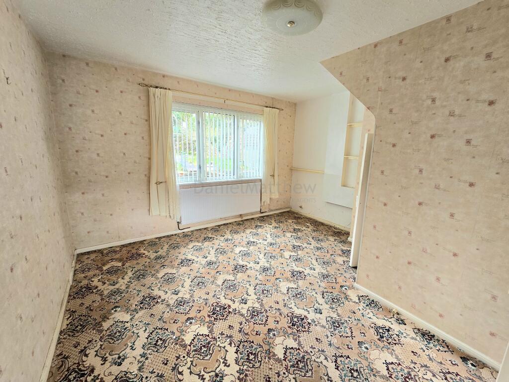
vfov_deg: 89.9
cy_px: 191
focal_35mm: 13
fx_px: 191
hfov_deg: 106.2
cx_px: 254
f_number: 2.2
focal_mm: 2.2
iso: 64
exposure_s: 1/50
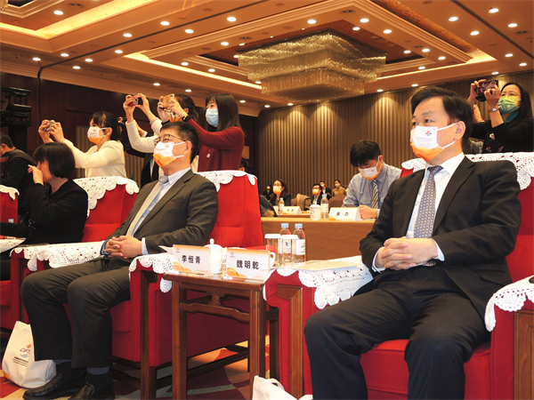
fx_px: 540
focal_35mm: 35
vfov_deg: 40.7
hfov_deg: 52.6
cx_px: 267
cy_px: 200
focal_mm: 7.6
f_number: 2.2
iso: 100
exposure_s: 1/50
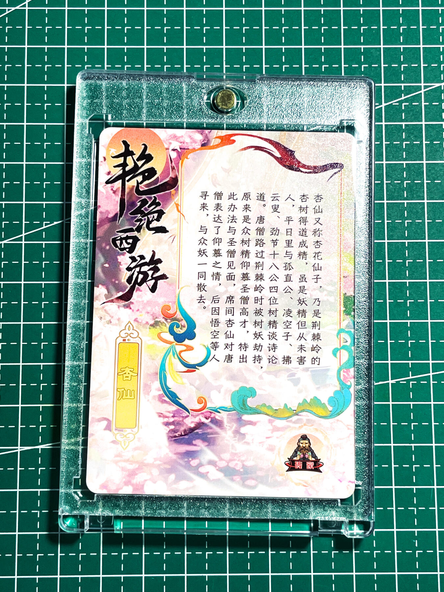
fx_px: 889
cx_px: 222
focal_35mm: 52
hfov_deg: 28.0
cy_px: 296
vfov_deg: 36.8
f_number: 1.6
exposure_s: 1/49
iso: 152
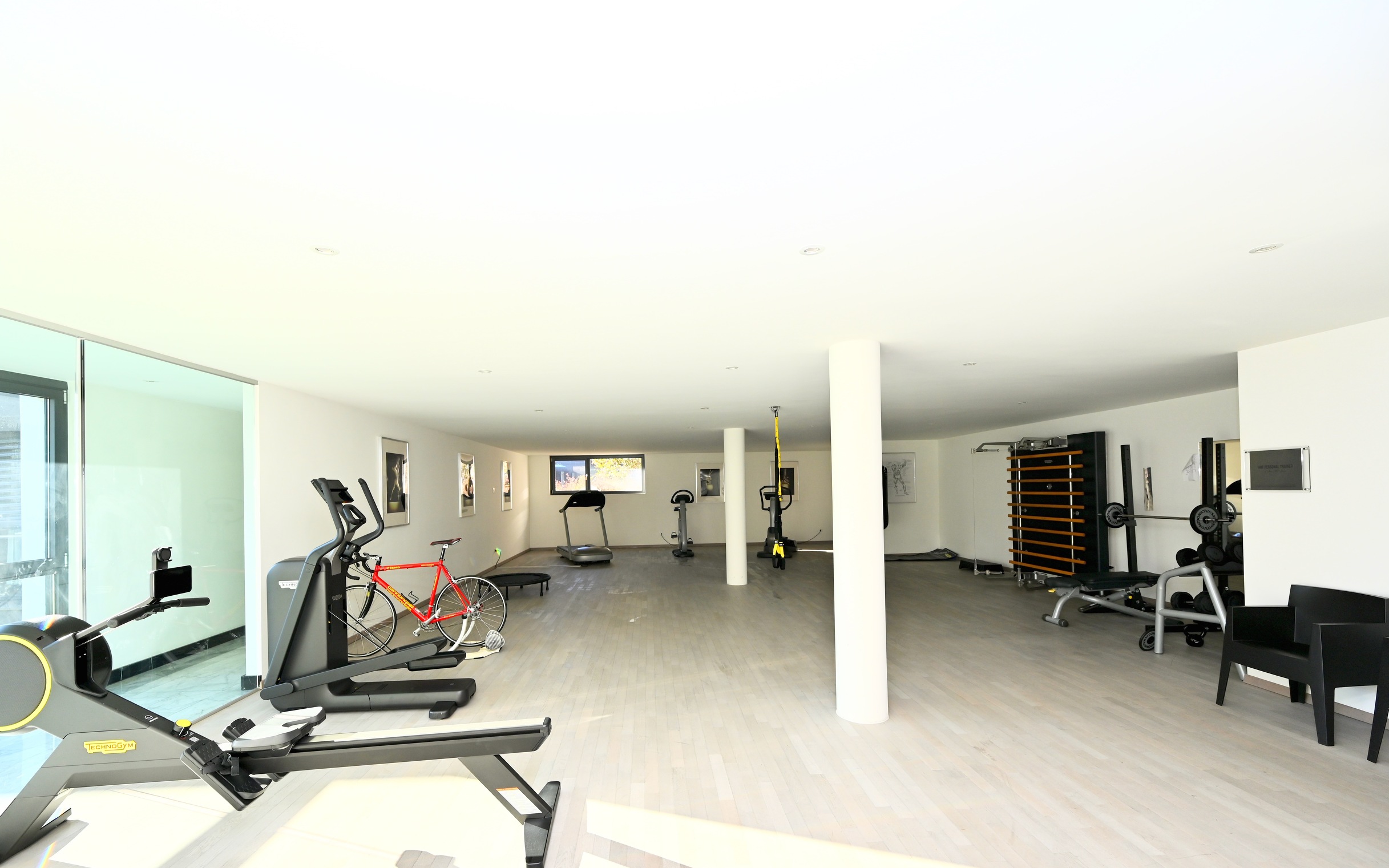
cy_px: 477
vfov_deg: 74.6
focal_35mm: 15
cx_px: 676
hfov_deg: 101.4
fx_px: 568
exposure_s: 1/125
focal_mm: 14
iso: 200
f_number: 5.6
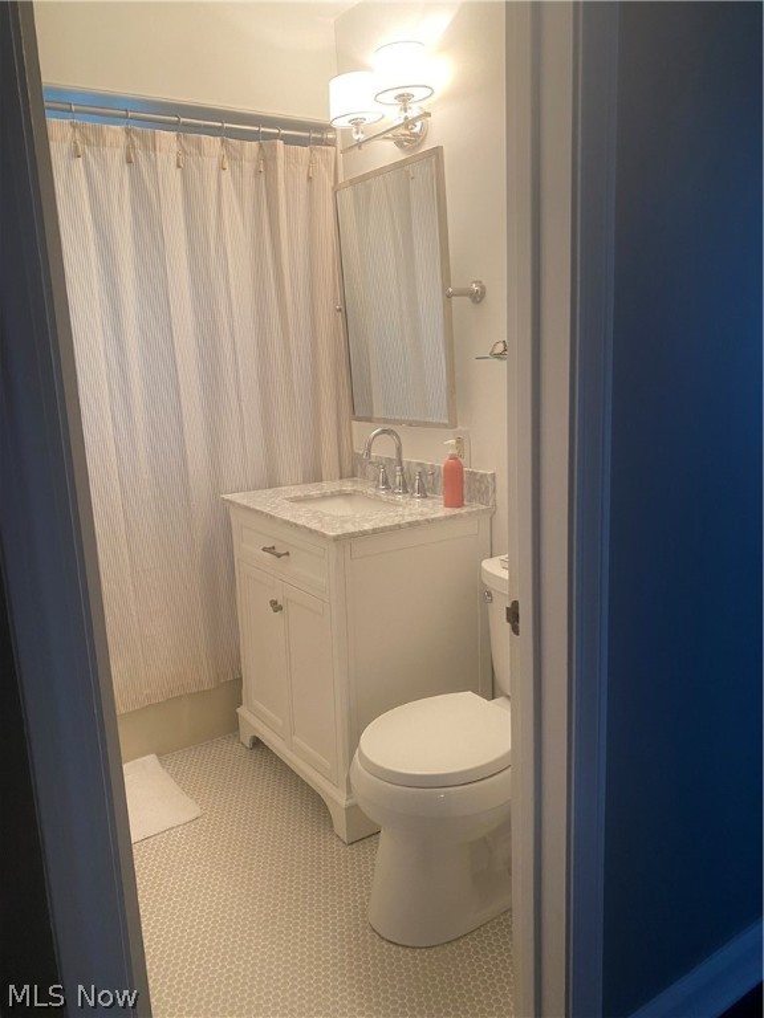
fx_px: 765
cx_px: 382
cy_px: 509
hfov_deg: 53.1
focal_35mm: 26
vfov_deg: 67.3
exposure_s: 1/60
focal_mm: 4.25
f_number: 1.8
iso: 160
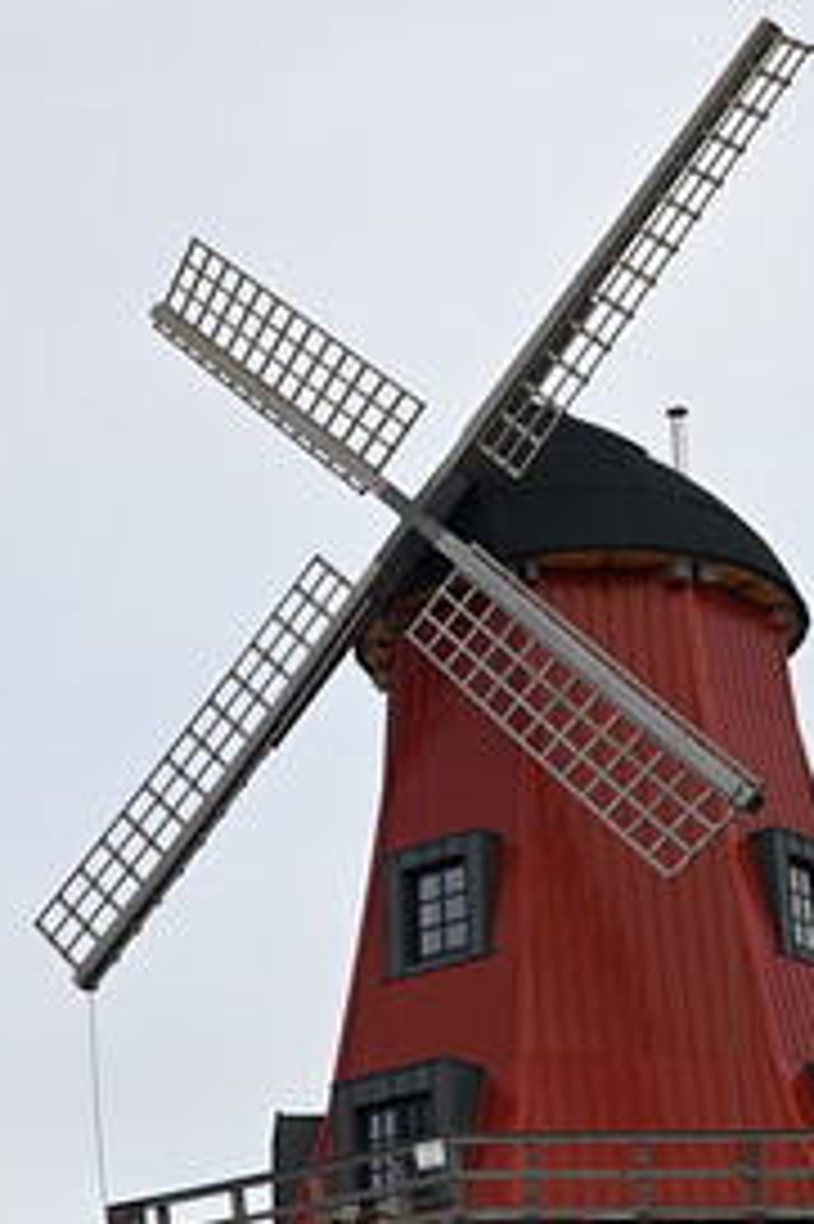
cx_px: 322
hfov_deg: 16.7
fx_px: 2776
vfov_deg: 24.8
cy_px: 720
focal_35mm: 82
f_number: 7.1
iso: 100
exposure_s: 1/400
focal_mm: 37
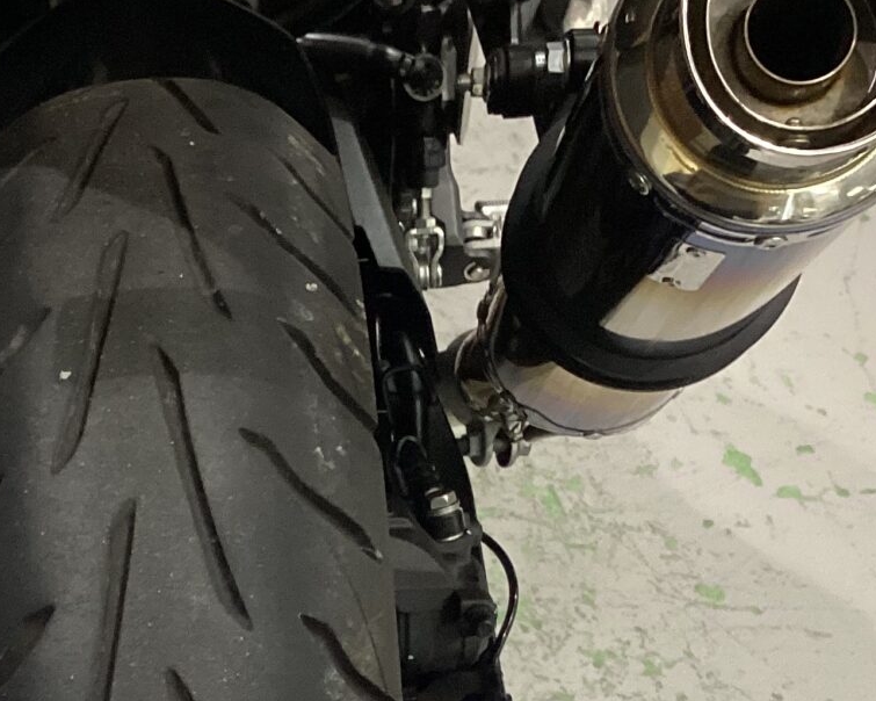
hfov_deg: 24.4
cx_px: 194
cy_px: 739
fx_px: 1996
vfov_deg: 19.2
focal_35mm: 77
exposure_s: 1/60
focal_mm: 3.3
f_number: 2.4
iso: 125
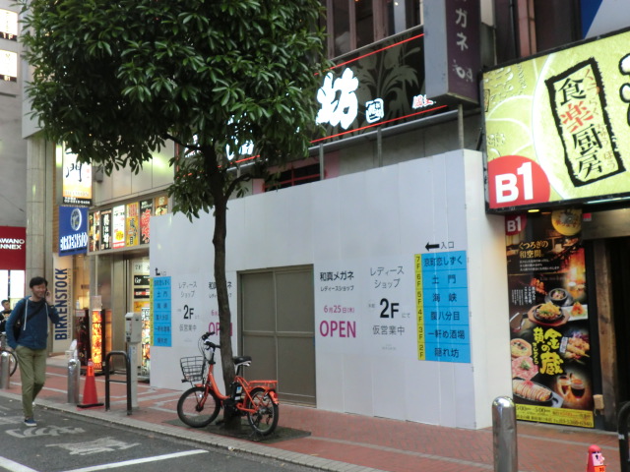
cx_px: 315
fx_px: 692
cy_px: 236
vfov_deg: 37.7
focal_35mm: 38
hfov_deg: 49.0
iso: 250
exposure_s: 1/60
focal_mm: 6.9
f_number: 3.9
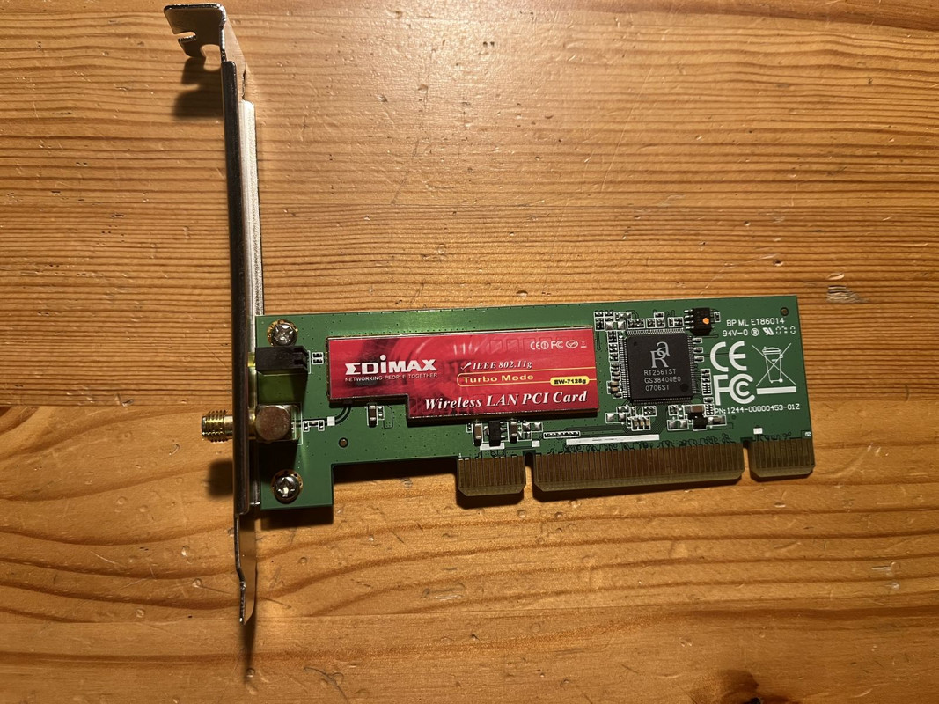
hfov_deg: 67.3
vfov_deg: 53.1
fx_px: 705
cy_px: 352
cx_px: 470
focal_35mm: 26
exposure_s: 1/50
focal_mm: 5.1
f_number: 1.6
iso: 100
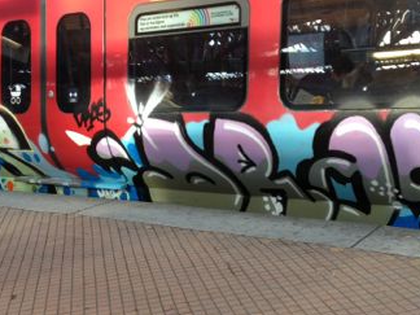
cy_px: 180
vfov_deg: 27.0
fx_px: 655
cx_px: 233
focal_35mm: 54
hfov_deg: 35.5
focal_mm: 4.28
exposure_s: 1/40
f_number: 2.4
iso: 50
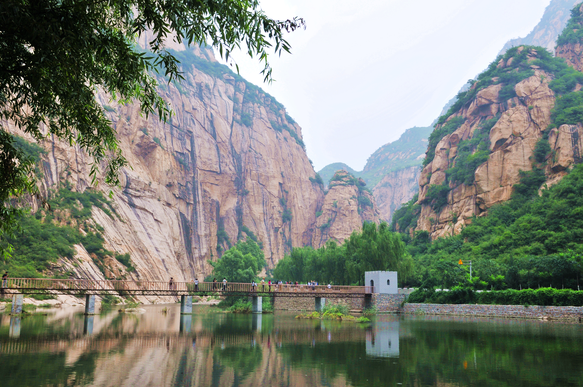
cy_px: 194
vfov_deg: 39.9
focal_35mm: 33
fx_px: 534
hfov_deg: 57.3
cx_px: 292
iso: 200
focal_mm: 22
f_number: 6.3
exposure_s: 1/80
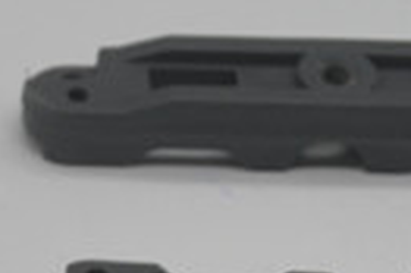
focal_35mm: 206
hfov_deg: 9.3
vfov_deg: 6.4
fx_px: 2349
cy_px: 552
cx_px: -420
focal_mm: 18
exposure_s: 1/125
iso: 140
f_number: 5.6
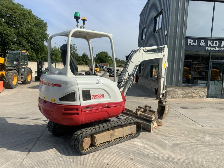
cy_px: 84
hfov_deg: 61.7
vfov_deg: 48.2
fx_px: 188
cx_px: 112
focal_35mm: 29
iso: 20
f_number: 1.8
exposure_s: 1/2320
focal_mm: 3
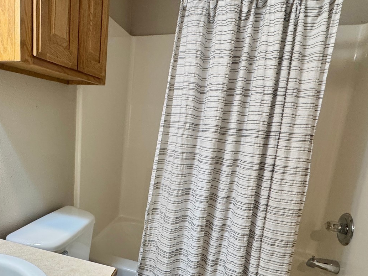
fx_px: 276
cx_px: 110
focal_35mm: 26
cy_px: 169
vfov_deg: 52.6
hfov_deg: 64.7
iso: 250
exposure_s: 1/60
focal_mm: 2.22
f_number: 2.2
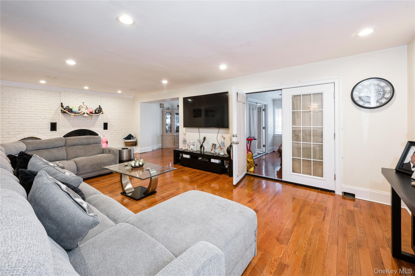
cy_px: 138
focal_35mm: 14
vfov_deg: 81.1
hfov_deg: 104.3
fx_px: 161
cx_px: 208
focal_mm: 14
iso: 200
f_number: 11
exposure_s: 1/3
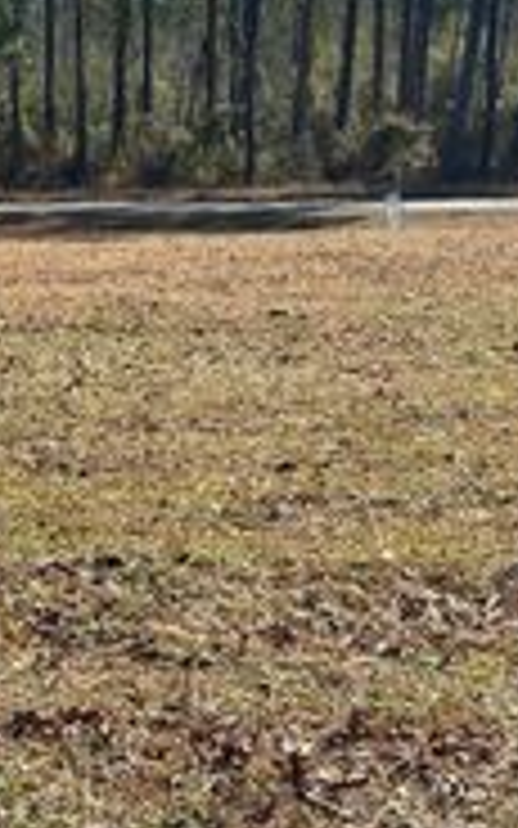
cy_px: 398
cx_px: -523
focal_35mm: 69
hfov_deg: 15.2
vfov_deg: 29.8
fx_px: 1559
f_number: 1.78
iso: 80
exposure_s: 1/2809
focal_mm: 6.86
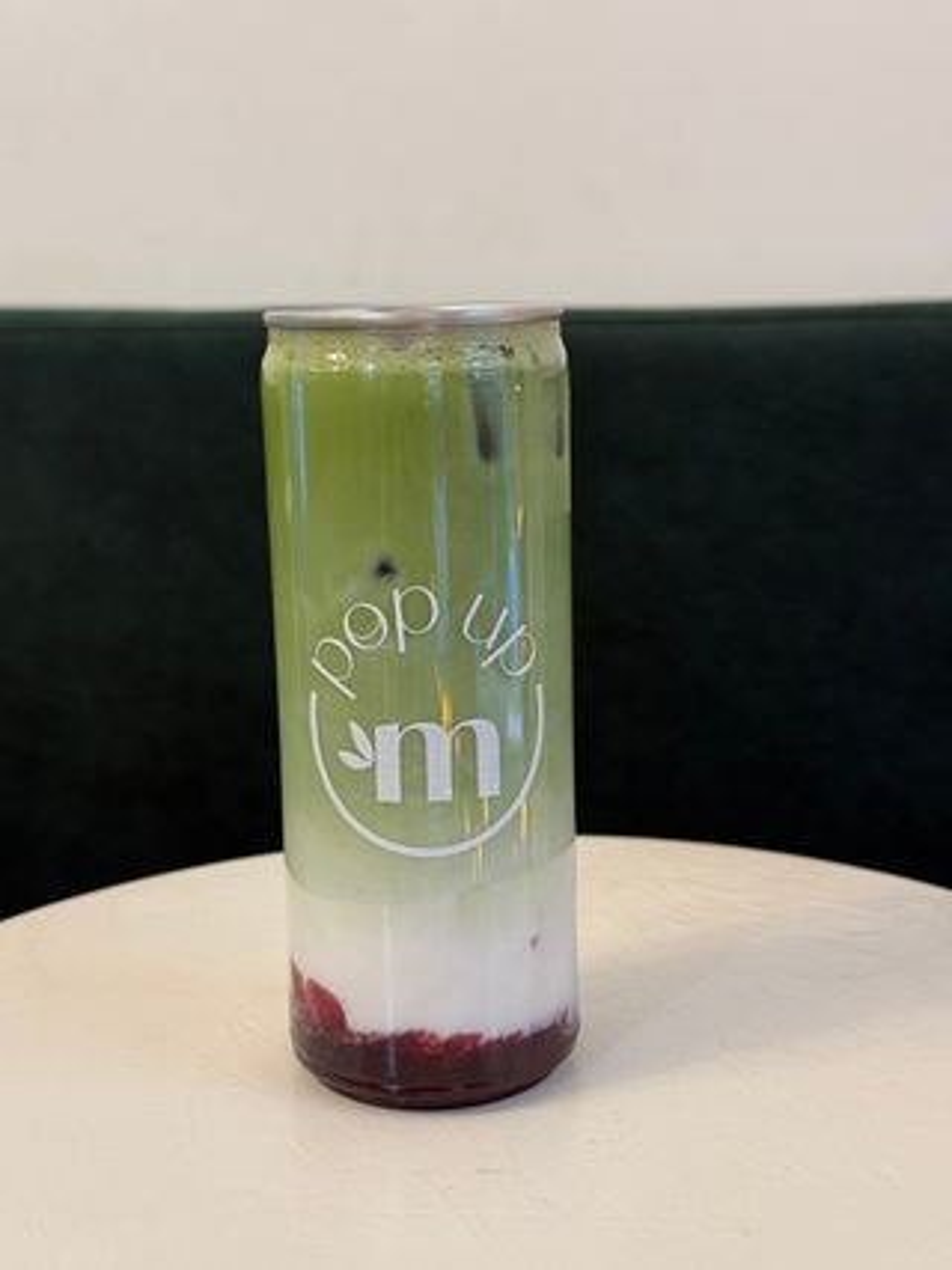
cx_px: 476
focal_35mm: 48
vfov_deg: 39.7
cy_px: 635
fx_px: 1761
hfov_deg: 30.3
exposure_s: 1/50
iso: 100
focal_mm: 6.76
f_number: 1.78
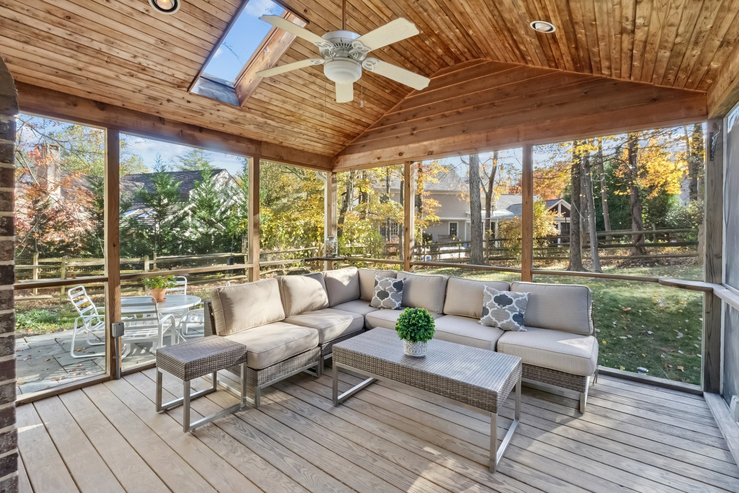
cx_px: 370
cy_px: 246
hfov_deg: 96.7
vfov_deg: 73.8
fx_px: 329
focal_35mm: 16
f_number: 16
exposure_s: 1/125
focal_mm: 16
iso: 8000
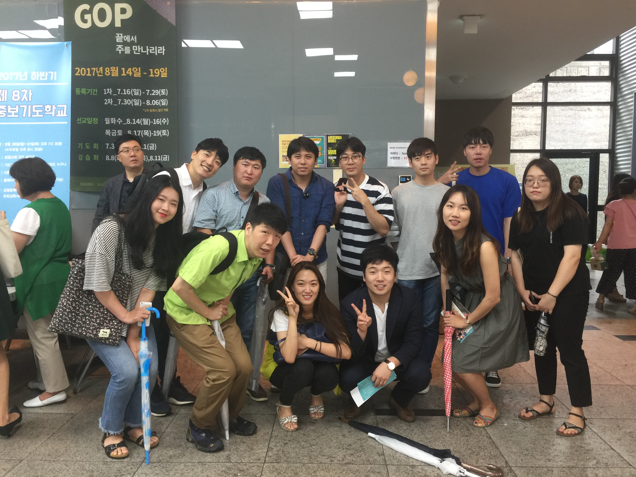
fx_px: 533
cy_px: 238
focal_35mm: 29
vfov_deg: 48.2
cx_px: 318
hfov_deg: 61.7
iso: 40
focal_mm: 4.15
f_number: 2.2
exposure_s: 1/15
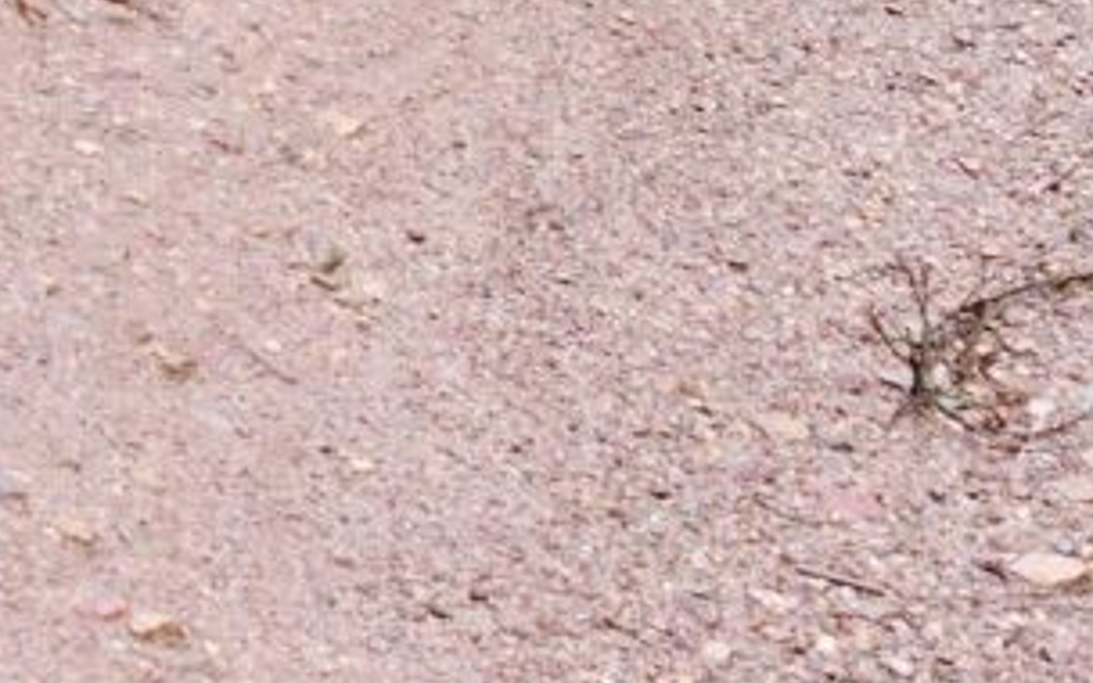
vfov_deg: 8.0
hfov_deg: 13.5
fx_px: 4617
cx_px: 530
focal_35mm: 155
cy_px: -805
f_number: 4.5
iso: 400
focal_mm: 28
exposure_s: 1/160
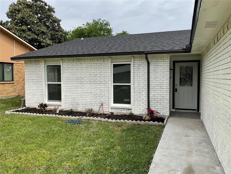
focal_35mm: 29
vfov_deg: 48.2
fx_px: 194
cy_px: 87
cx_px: 116
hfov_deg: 61.7
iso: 16
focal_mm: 3
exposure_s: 1/1984
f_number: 1.8
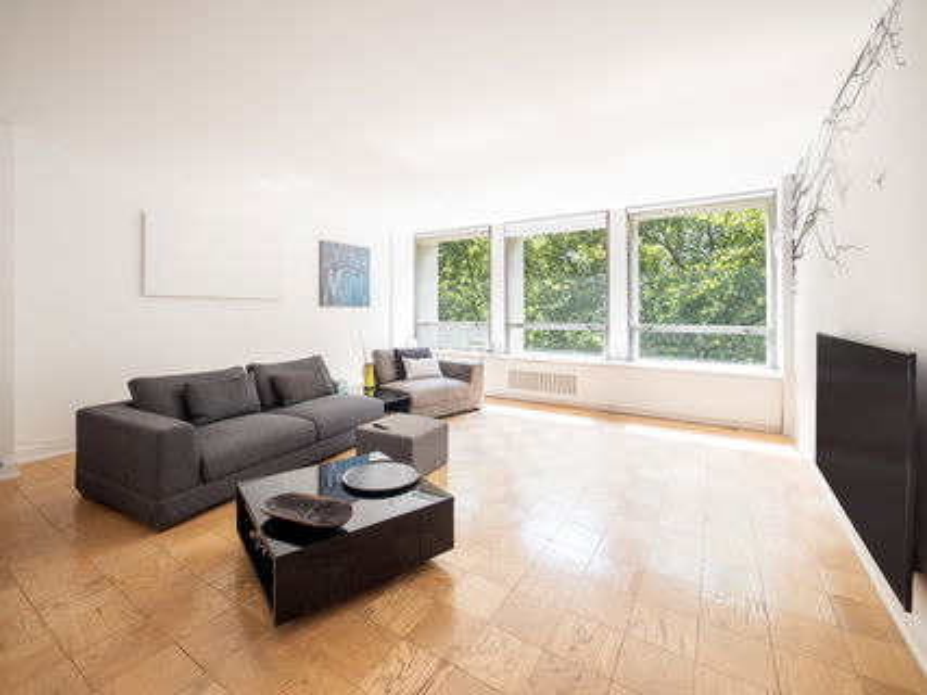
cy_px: 348
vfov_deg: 85.6
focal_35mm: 14
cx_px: 464
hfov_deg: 102.1
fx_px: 375
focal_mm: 7
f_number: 4
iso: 160
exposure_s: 1/400
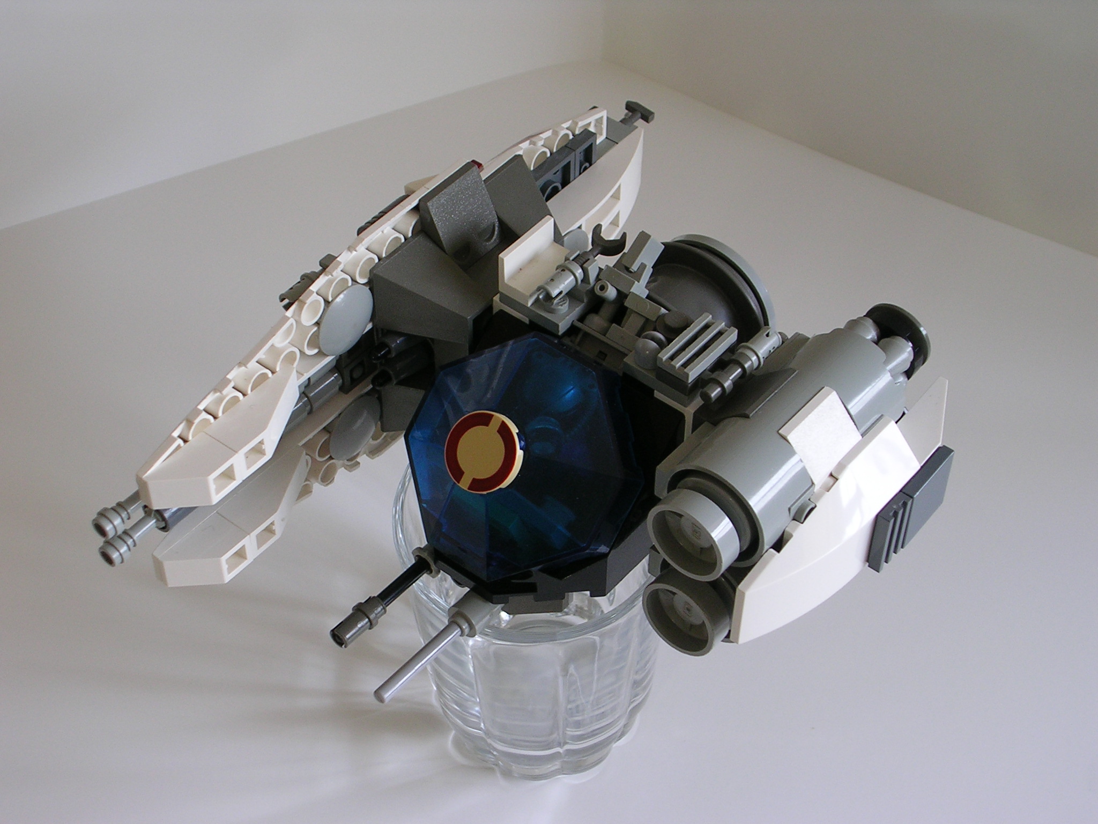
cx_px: 549
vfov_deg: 21.9
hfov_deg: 29.0
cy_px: 412
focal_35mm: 67
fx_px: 2125
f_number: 3.6
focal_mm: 10.2
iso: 50
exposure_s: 1/47.5
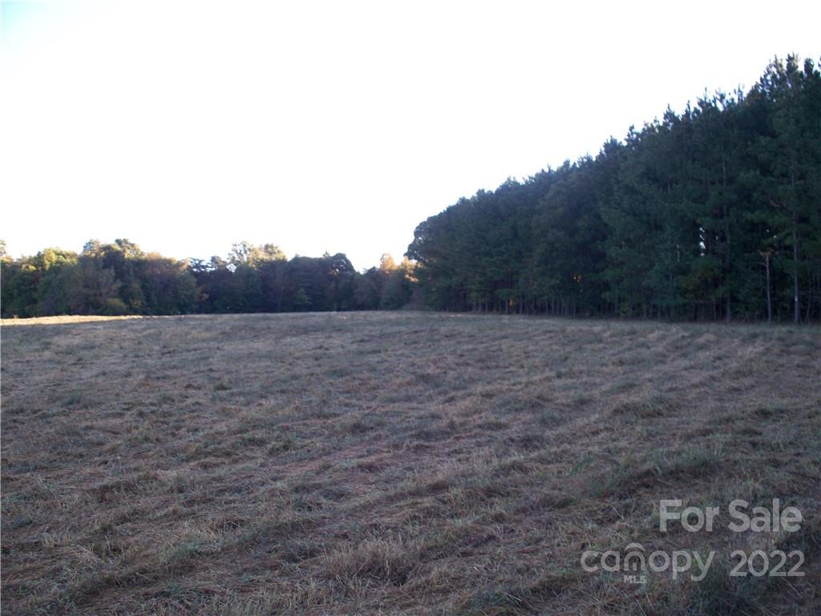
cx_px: 410
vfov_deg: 39.7
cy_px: 308
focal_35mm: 36
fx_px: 854
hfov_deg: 51.4
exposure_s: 1/100
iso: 64
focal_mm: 7.54
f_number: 2.8
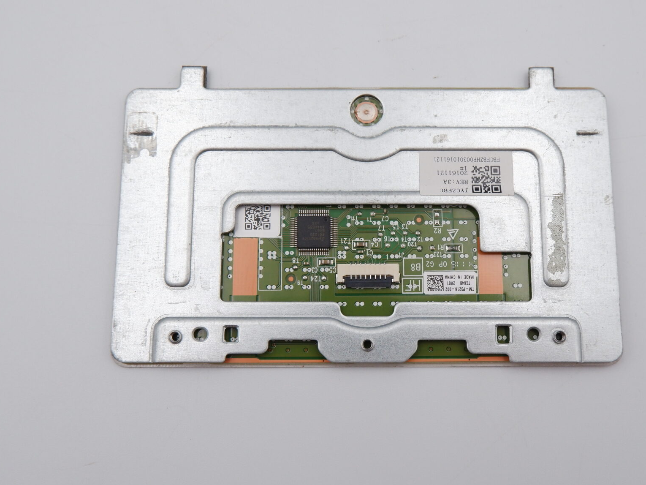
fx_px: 691
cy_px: 236
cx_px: 359
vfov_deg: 38.7
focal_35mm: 37
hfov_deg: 50.0
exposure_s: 1/420
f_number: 6.4
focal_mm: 15
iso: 800
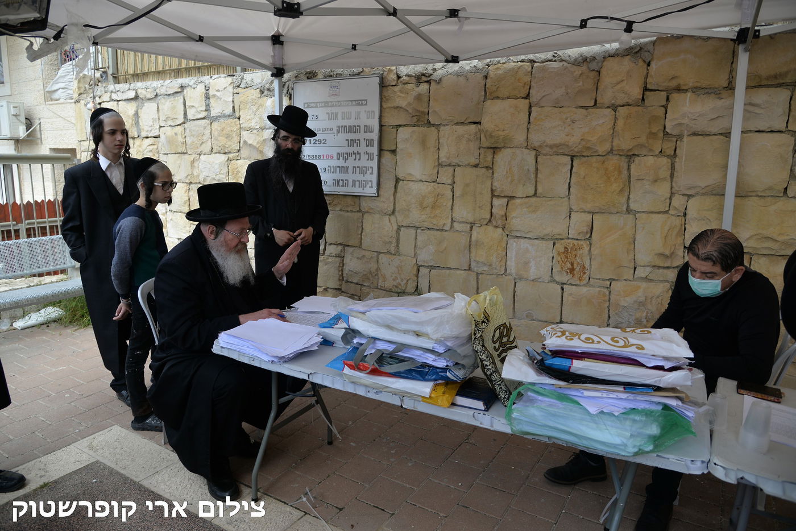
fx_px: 531
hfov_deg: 73.7
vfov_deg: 53.2
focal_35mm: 24
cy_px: 266
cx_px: 398
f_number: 4
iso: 100
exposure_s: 1/320
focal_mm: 24
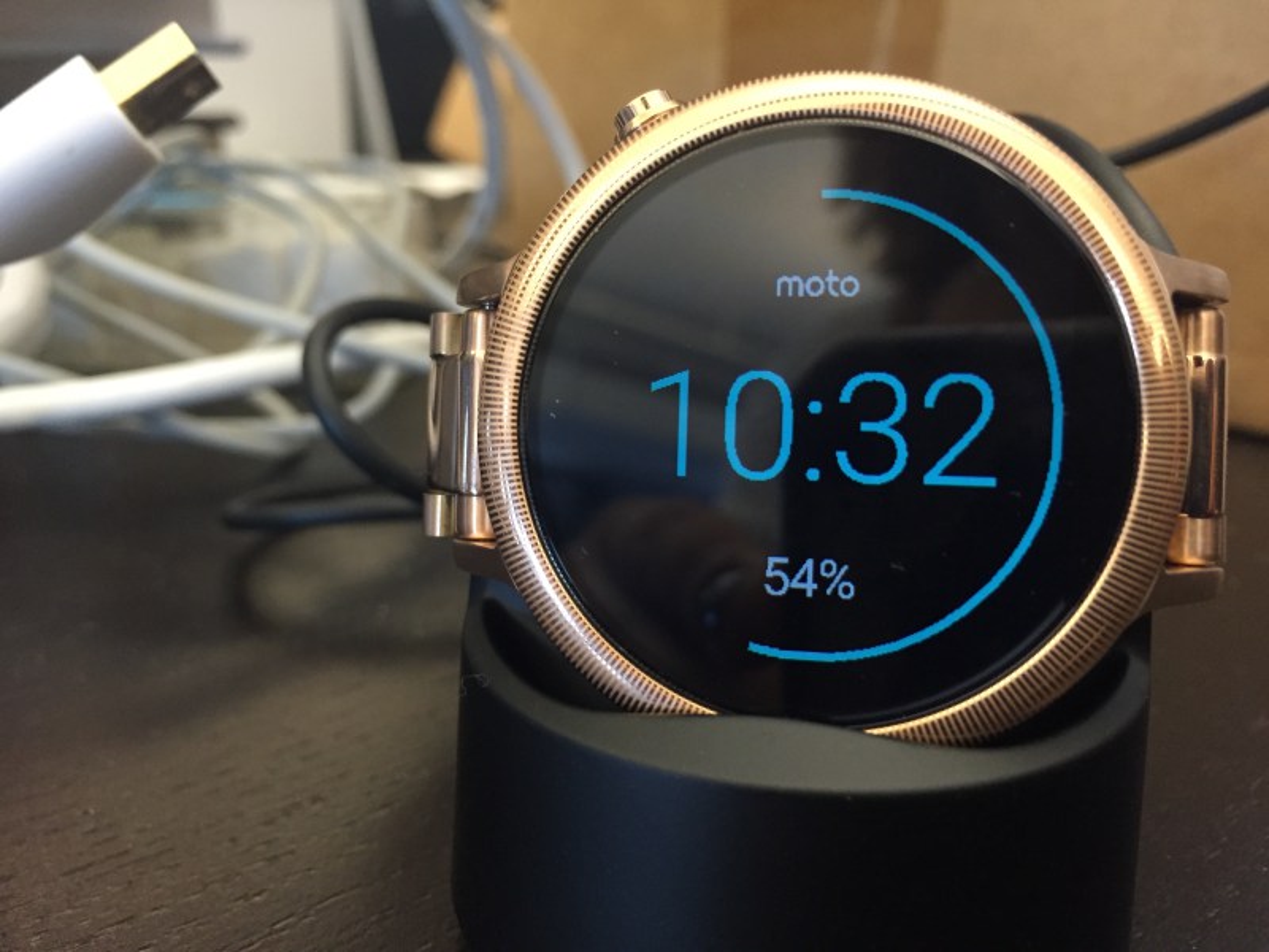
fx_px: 1063
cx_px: 634
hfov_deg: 61.7
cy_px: 476
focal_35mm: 29
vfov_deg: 48.2
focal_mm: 4.15
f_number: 2.2
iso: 200
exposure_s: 1/30
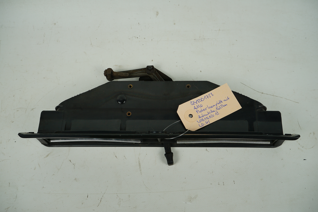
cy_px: 106
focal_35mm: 41
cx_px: 159
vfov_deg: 32.6
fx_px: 362
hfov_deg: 47.4
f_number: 9
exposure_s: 1/200
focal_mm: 41
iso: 200
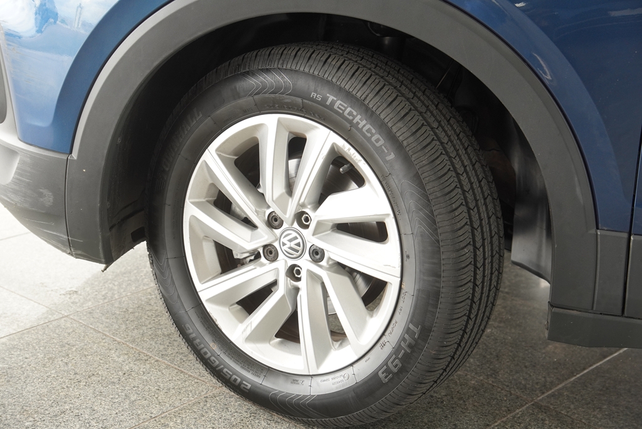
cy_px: 214
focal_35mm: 72
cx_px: 321
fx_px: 1284
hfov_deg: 28.1
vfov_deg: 18.9
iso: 400
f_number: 4
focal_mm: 48
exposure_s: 1/160
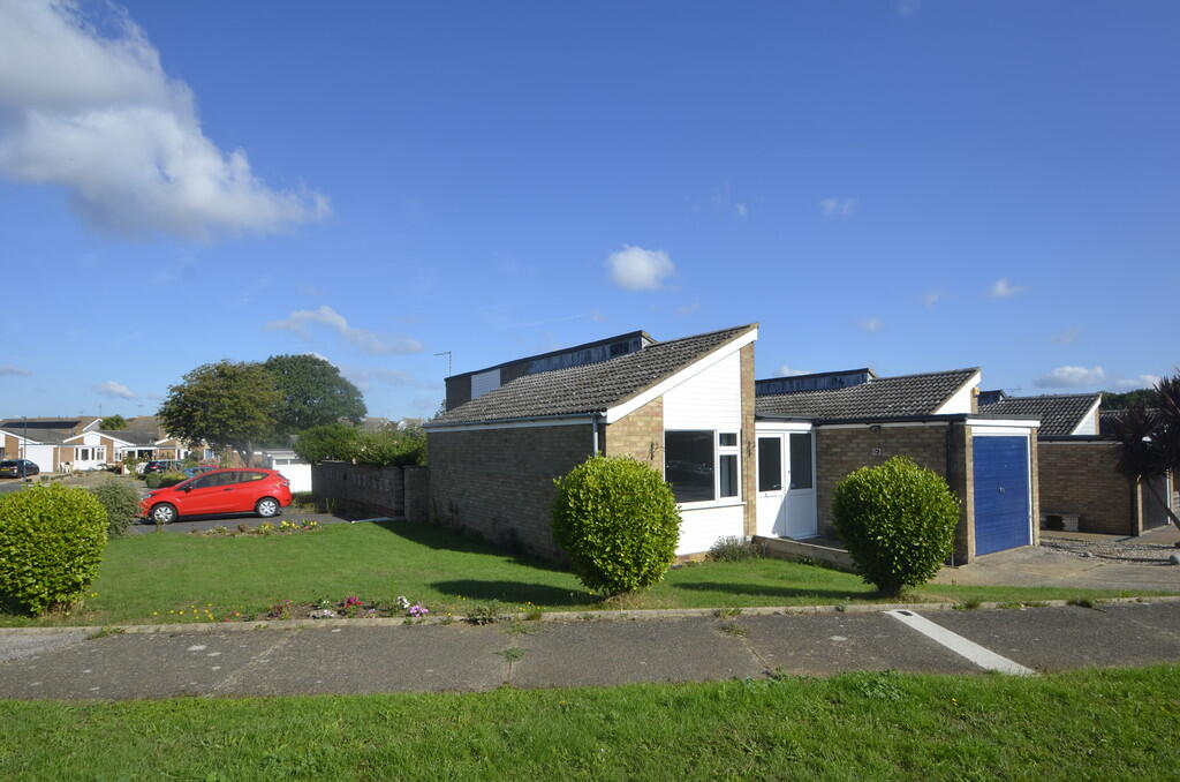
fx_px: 589
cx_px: 590
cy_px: 391
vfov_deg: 67.1
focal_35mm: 18
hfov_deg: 90.1
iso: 100
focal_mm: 12
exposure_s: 1/320
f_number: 9
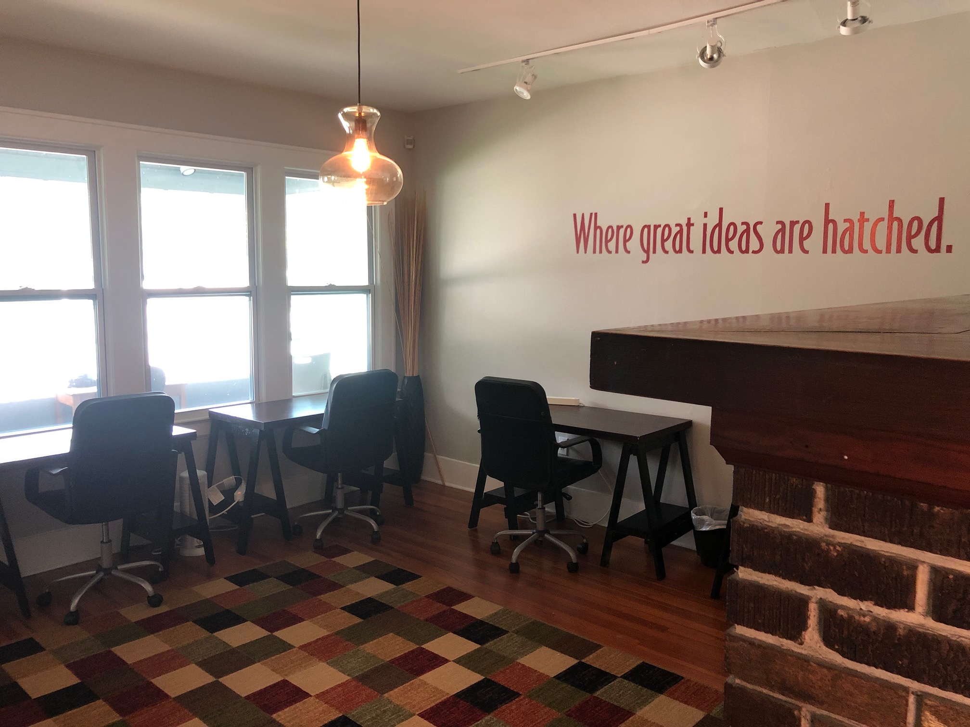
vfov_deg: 49.7
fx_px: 785
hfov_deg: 63.4
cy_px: 364
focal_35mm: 28
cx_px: 485
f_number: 1.8
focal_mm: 4
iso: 50
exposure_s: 1/15
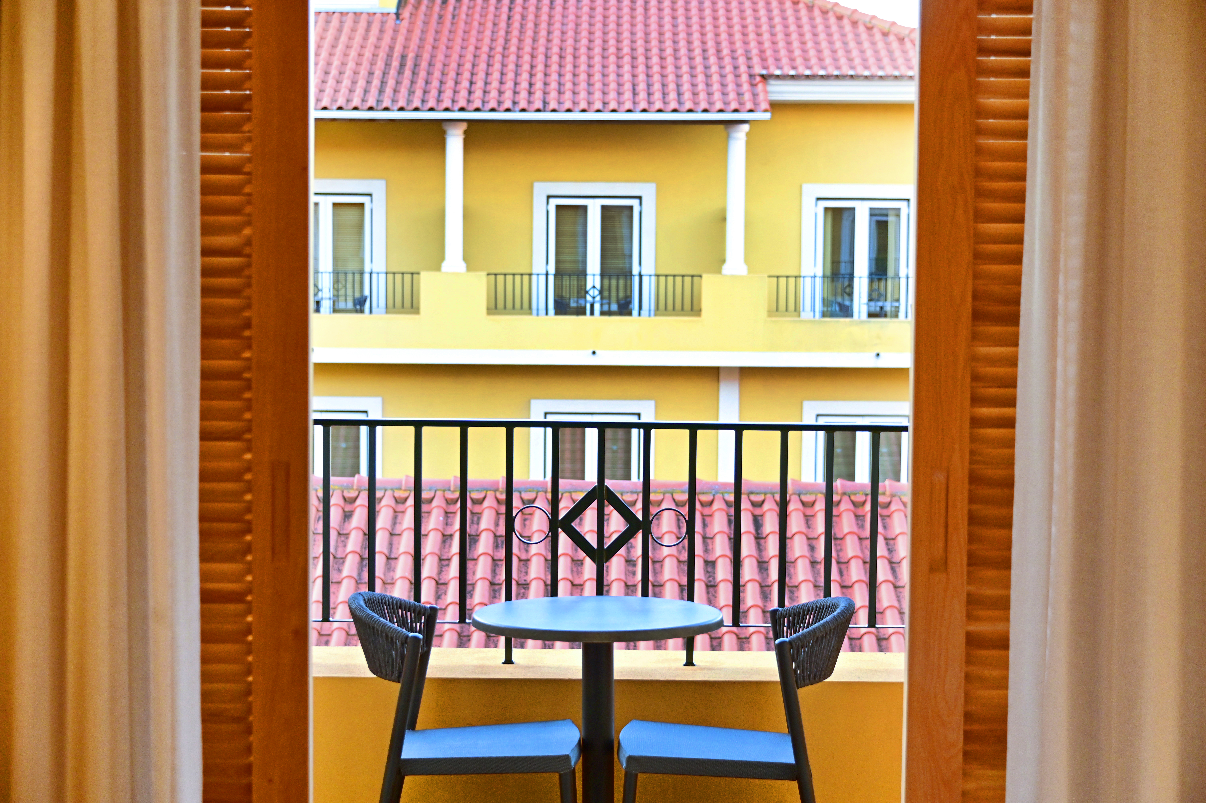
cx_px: 603
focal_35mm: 65
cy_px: 402
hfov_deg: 31.0
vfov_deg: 20.9
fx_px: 2176
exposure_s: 1/200
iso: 1600
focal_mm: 65
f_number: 5
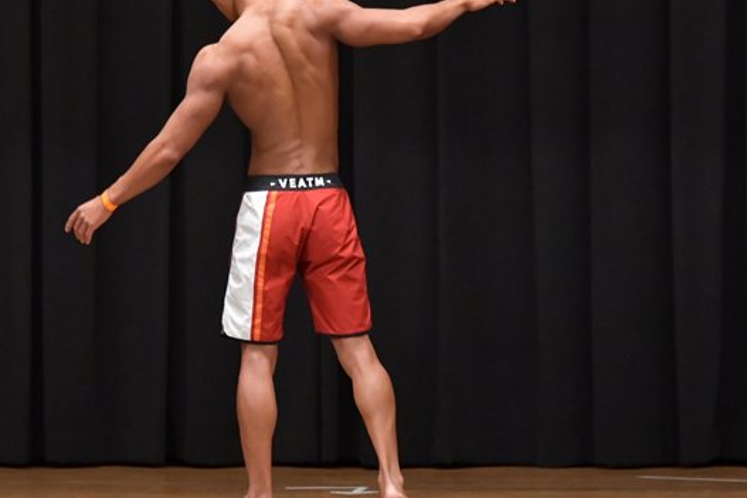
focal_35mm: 319
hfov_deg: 6.5
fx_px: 6617
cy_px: 228
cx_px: 334
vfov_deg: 4.3
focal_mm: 145
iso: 6400
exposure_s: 1/400
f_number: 5.6
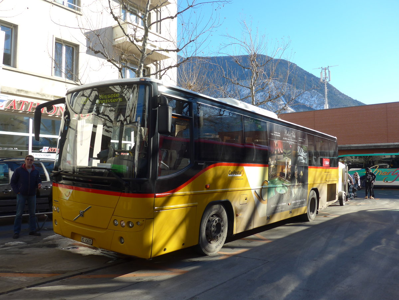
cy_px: 150
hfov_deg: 61.7
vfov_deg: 48.2
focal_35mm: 29
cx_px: 200
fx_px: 334
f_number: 2.8
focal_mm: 6
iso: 80
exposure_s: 1/500
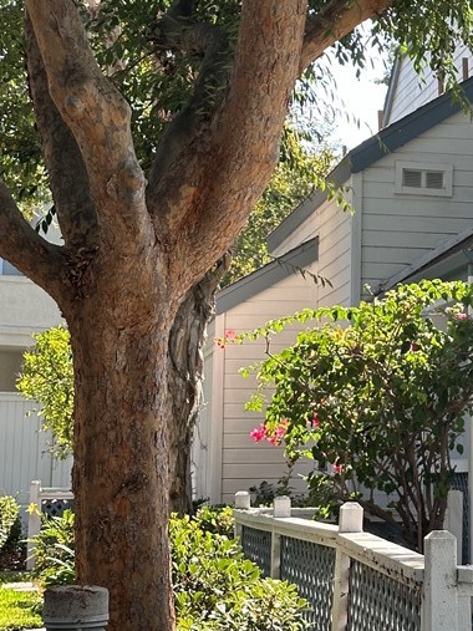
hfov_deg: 15.0
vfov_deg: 20.2
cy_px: 208
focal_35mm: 97
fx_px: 1768
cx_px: 439
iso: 64
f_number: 1.78
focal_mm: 6.86
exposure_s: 1/538
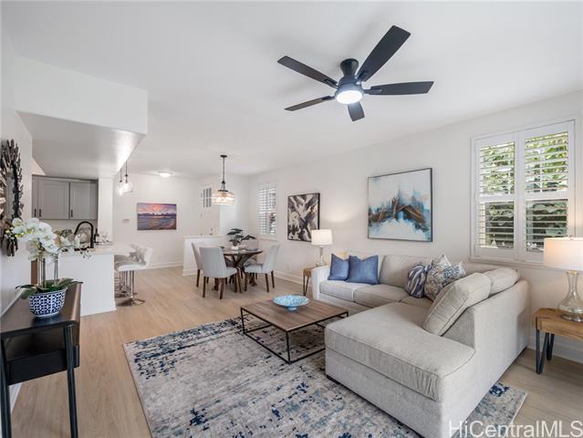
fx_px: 270
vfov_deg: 78.2
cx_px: 292
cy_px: 219
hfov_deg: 94.5
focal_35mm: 16
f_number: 4
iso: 200
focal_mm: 8
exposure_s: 1/320
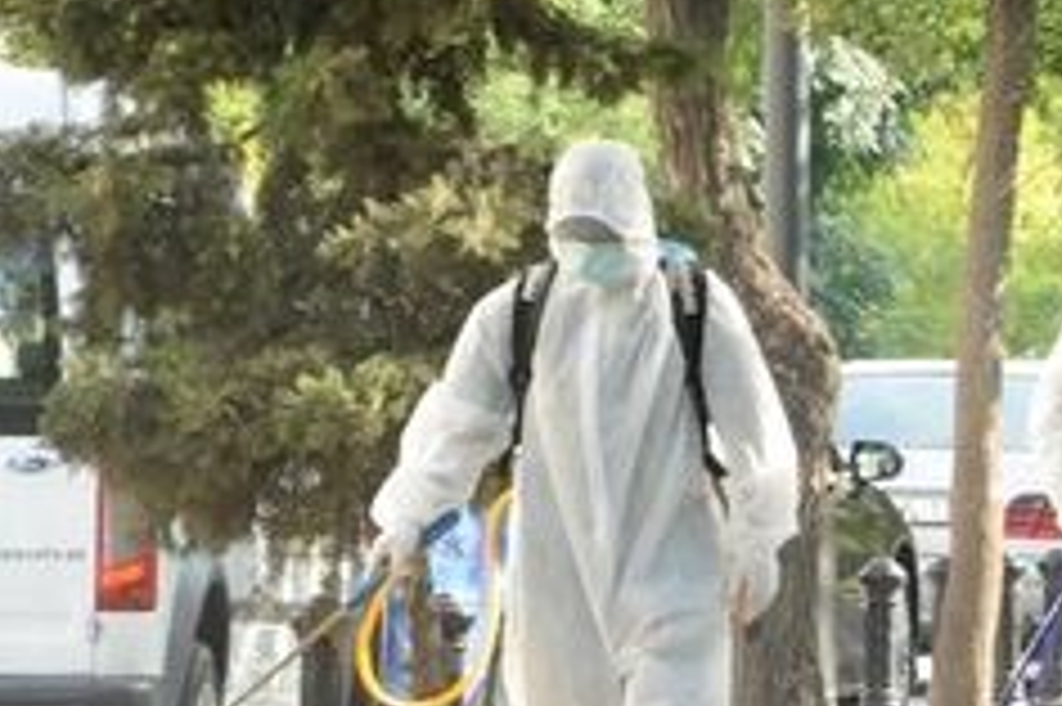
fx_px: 12184
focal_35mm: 413
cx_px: 1102
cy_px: 277
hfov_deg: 5.0
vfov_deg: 3.3
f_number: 9
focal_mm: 105
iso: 500
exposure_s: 1/80
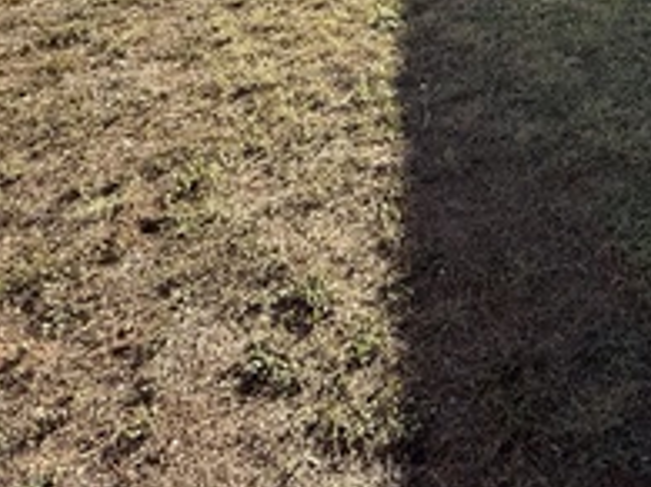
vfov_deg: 26.8
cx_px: 517
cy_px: -137
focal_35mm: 46
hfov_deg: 39.7
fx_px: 865
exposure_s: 1/1167
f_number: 2.2
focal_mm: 2.22
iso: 64
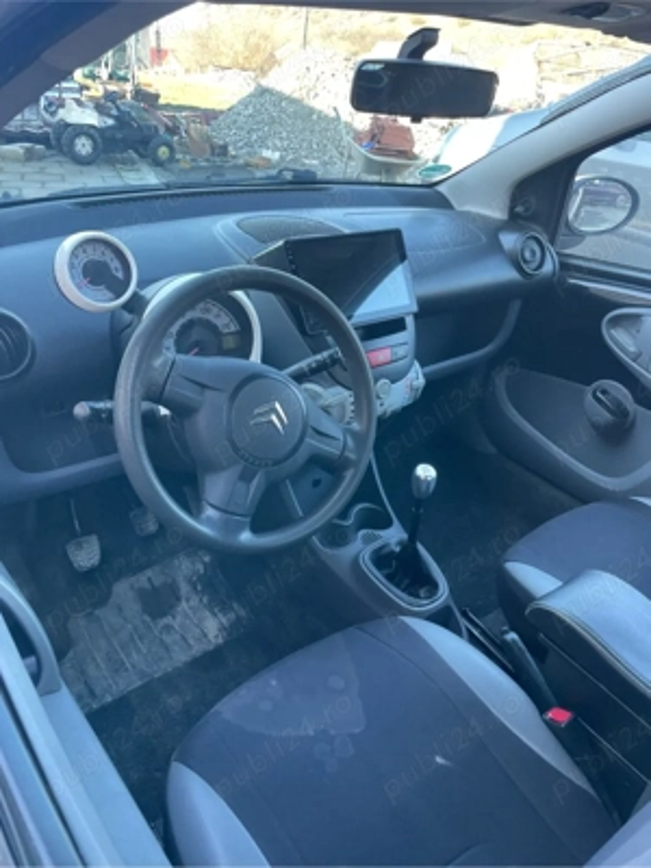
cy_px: 434
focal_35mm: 26
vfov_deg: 67.3
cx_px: 326
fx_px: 652
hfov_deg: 53.1
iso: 125
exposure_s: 1/121
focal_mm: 4.2
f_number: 1.6
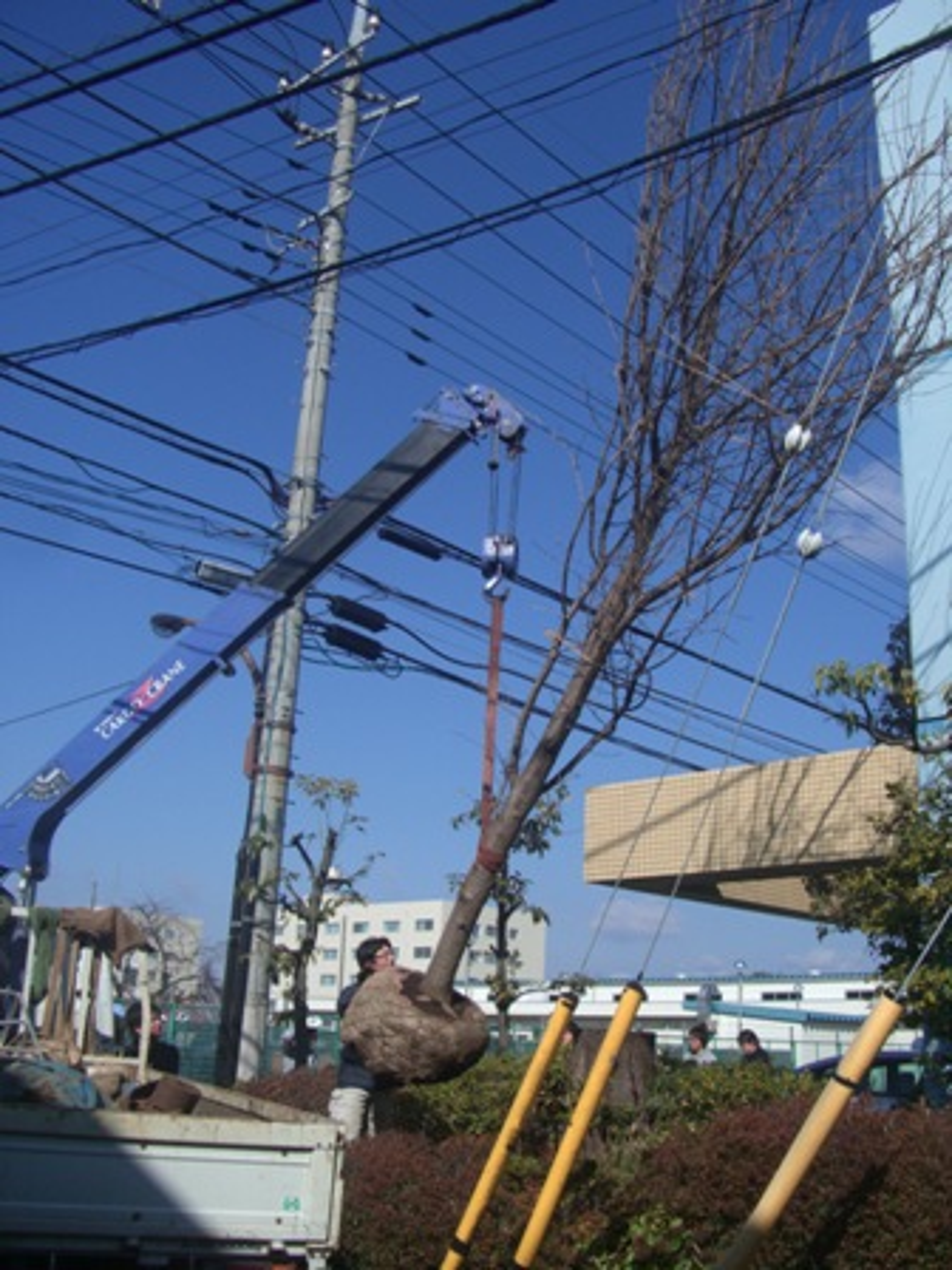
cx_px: 476
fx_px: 1393
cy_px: 635
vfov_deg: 49.0
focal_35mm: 38
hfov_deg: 37.7
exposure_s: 1/500
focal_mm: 7.9
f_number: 5.6
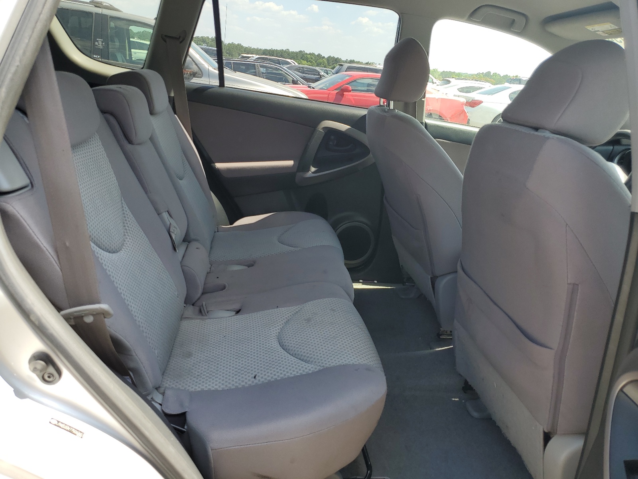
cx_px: 319
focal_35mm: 26
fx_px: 479
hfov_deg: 67.3
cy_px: 240
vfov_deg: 53.1
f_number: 1.5
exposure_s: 1/476
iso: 50
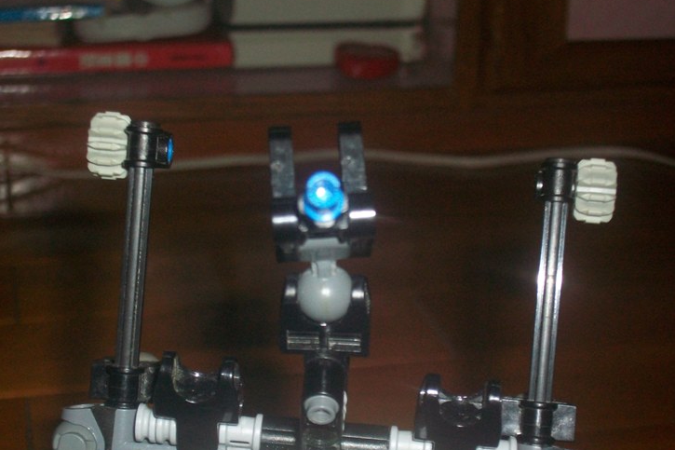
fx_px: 1518
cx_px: 339
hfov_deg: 25.1
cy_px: 242
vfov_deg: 16.8
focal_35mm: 81
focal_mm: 13.7
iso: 160
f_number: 4.6
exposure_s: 1/80
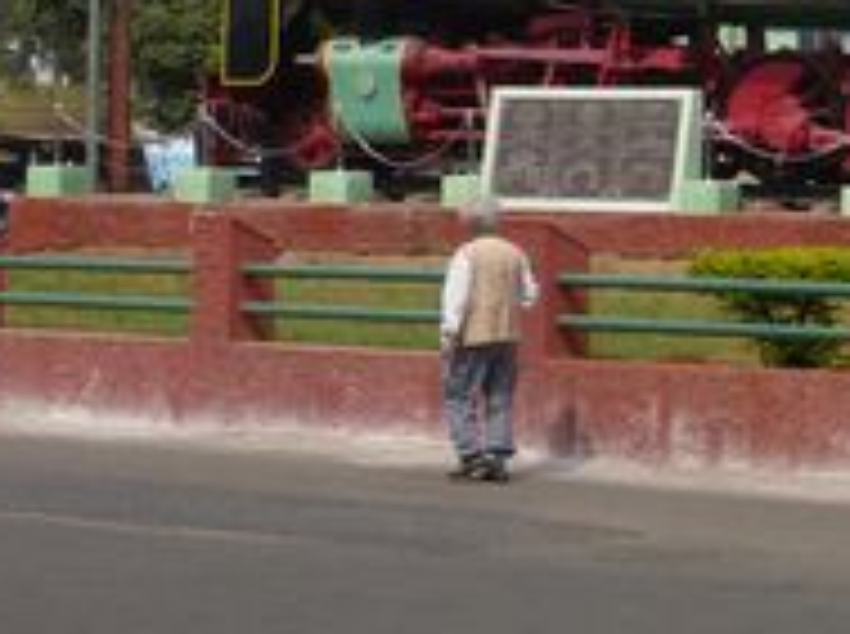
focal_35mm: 123
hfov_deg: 14.4
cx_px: 1448
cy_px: 148
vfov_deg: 12.0
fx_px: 3015
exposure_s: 1/1000
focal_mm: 5.1
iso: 100
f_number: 4.5
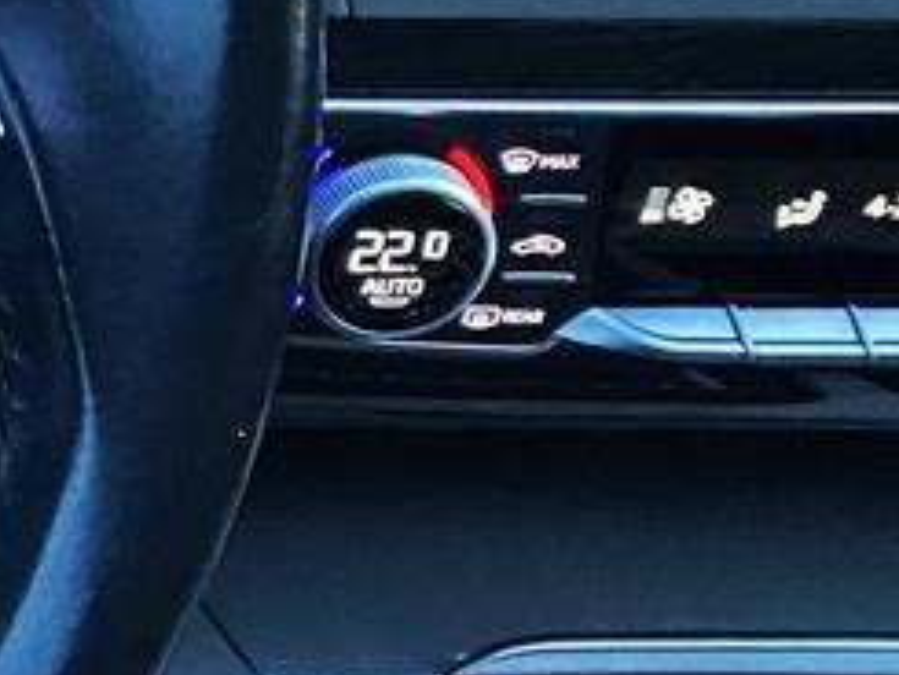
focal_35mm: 136
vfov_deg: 10.8
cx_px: -1123
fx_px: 3534
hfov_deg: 12.1
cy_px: -81
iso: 640
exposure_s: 1/28
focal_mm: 4.25
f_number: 1.8
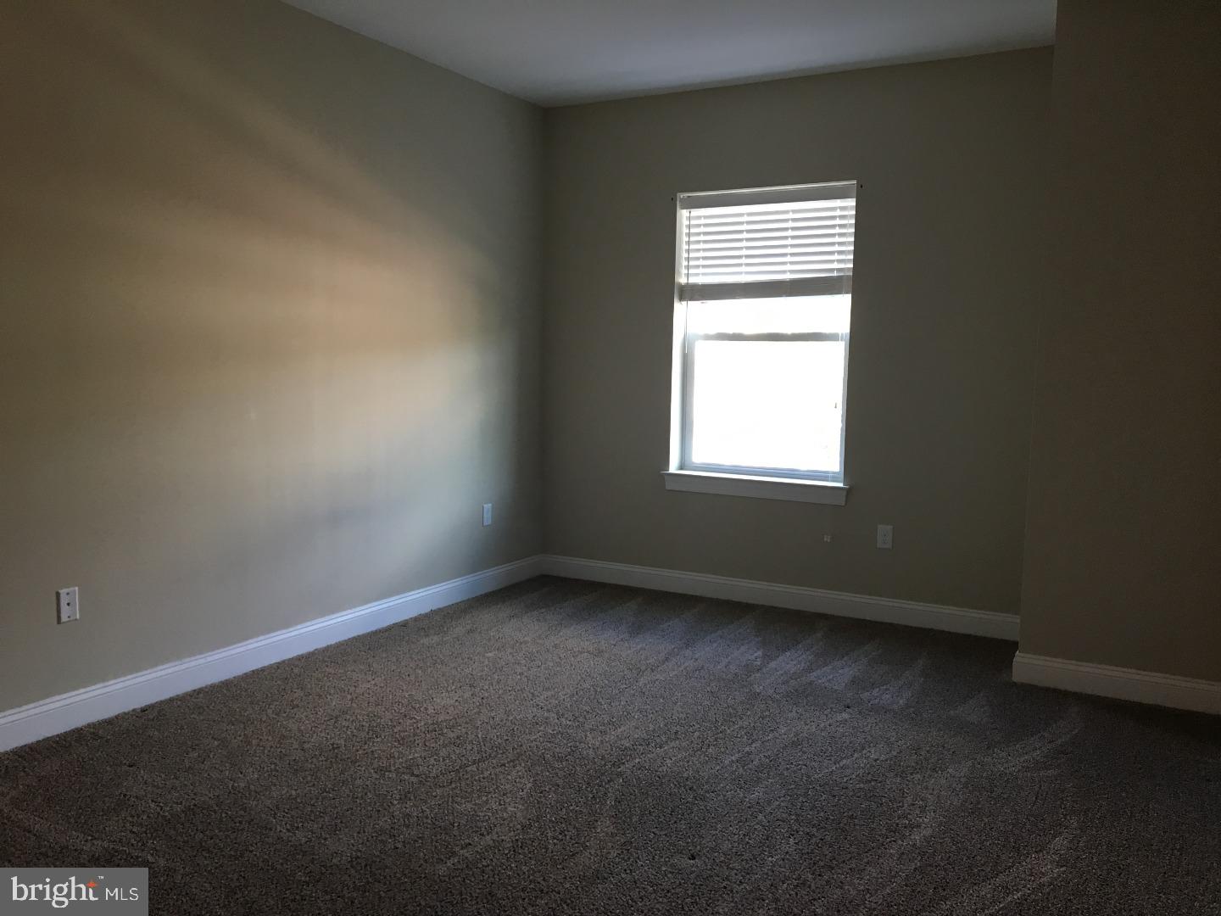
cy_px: 458
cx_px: 610
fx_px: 1023
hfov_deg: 61.7
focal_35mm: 29
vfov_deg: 48.2
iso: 64
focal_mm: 4.15
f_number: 2.2
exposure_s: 1/30
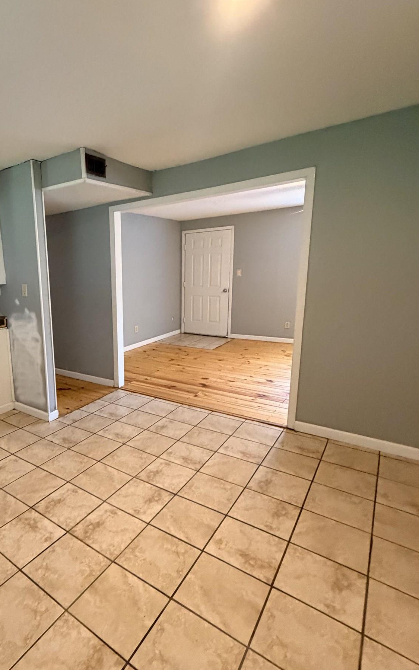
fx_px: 347
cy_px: 341
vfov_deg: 88.0
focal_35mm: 19
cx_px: 99
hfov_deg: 58.6
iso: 640
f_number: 2.2
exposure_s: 1/60
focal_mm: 2.22
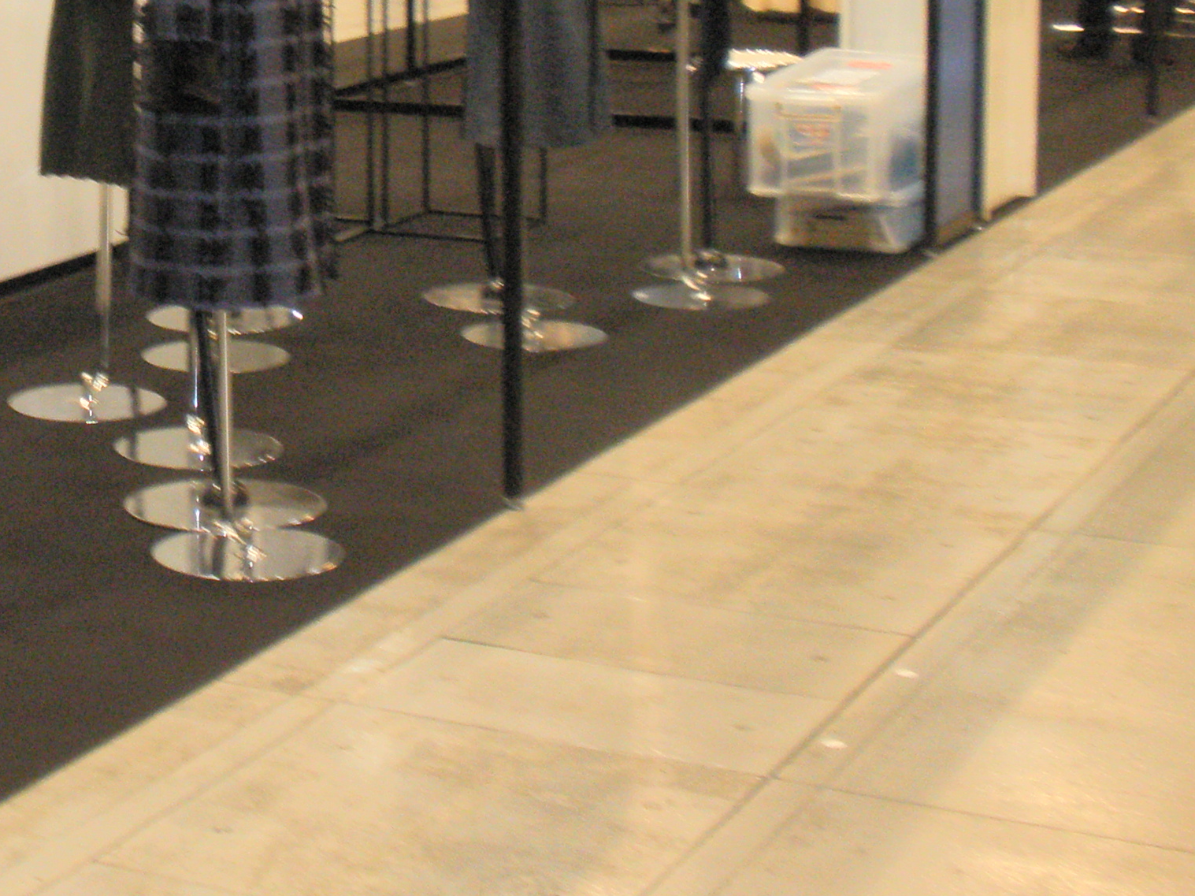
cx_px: 24
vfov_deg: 16.4
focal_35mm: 89
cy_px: 85
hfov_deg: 21.3
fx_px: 3072
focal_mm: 6.6
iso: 100
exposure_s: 1/30
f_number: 3.5
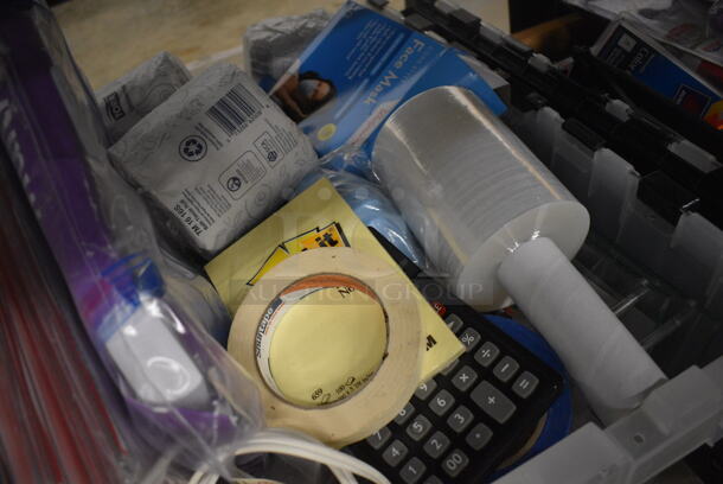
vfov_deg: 43.7
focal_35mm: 30
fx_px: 603
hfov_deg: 61.9
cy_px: 242
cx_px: 362
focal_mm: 20
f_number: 3.5
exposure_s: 1/125
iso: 2500
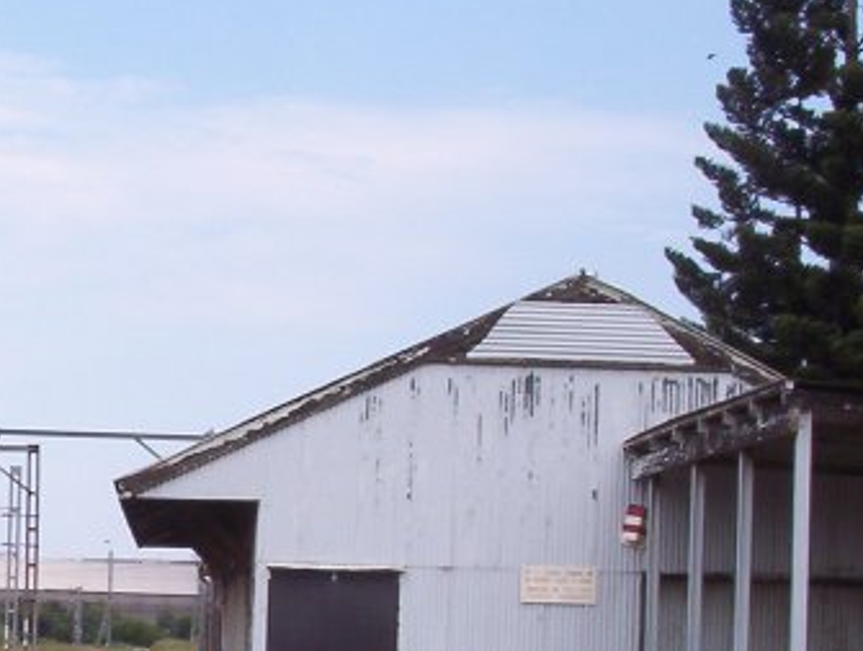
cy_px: 574
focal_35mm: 95
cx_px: 5
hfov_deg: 20.0
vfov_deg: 15.5
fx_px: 2374
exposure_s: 1/182
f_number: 8
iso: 100
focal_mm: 6
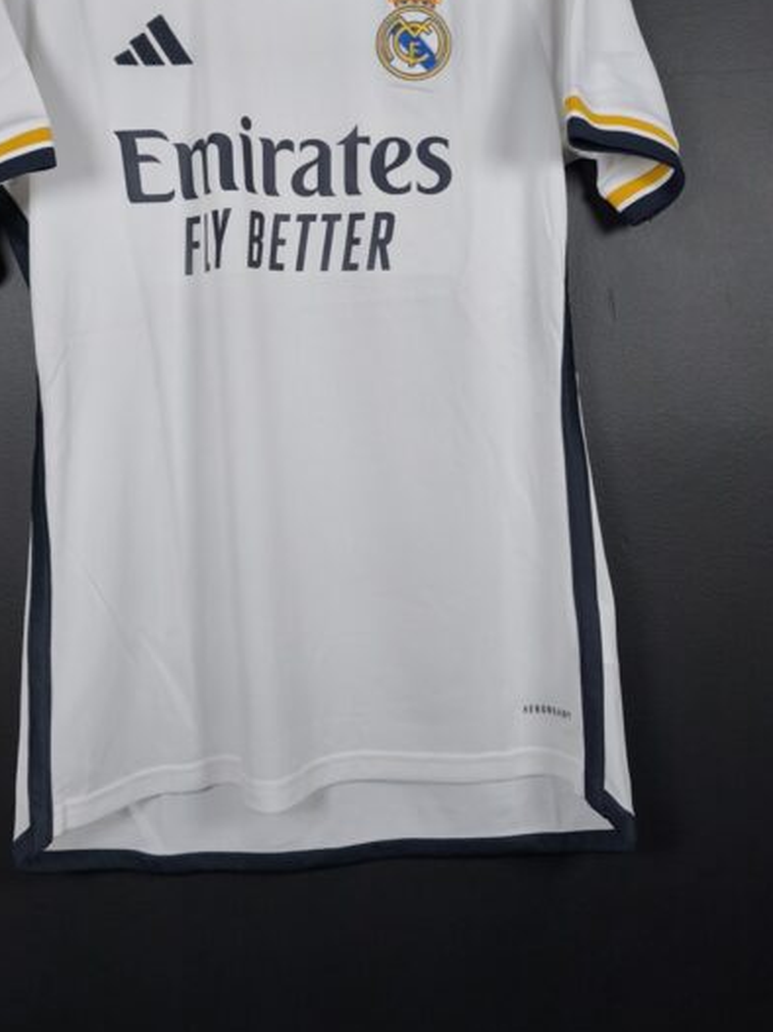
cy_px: 381
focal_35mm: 35
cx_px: 300
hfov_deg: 40.4
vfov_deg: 52.0
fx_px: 1043
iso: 400
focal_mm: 6.57
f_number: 1.6
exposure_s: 1/160
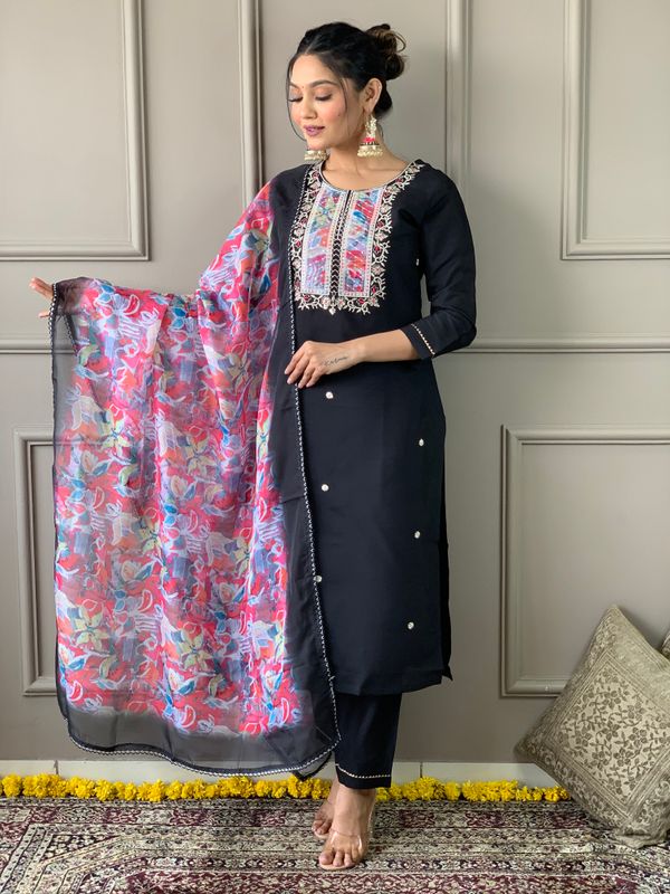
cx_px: 335
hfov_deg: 28.0
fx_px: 1342
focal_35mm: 52
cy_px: 447
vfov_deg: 36.8
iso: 64
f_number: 2.4
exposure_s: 1/100
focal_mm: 6
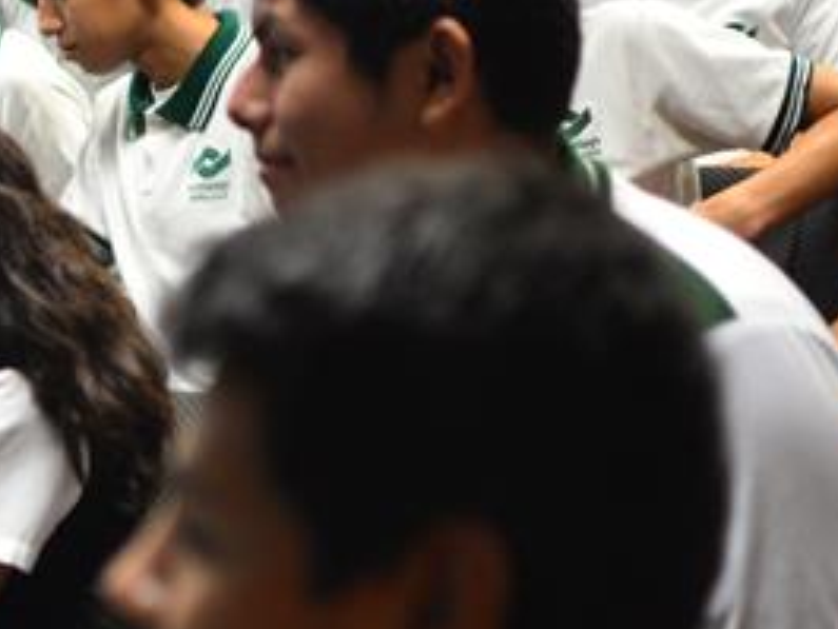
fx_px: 3149
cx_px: 25
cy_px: 370
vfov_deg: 11.4
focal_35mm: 130
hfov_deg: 14.9
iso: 1000
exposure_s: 1/100
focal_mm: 35
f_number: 1.8
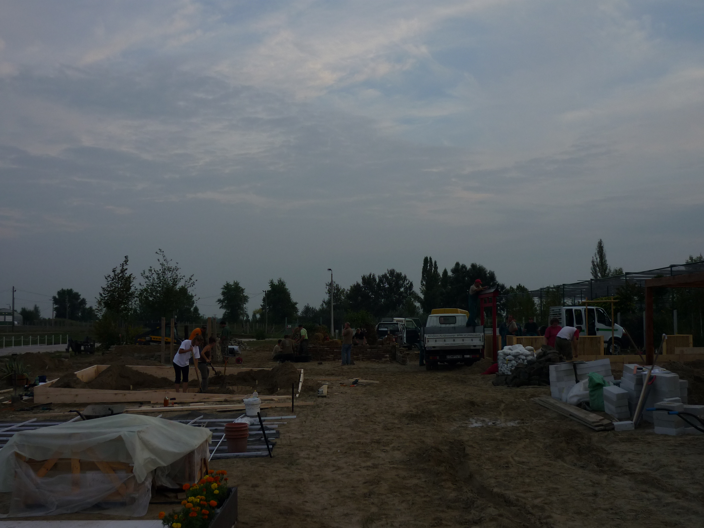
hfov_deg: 47.9
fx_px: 793
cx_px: 352
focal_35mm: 39
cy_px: 264
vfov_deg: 36.8
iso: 80
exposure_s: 1/250
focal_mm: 6.4
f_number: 3
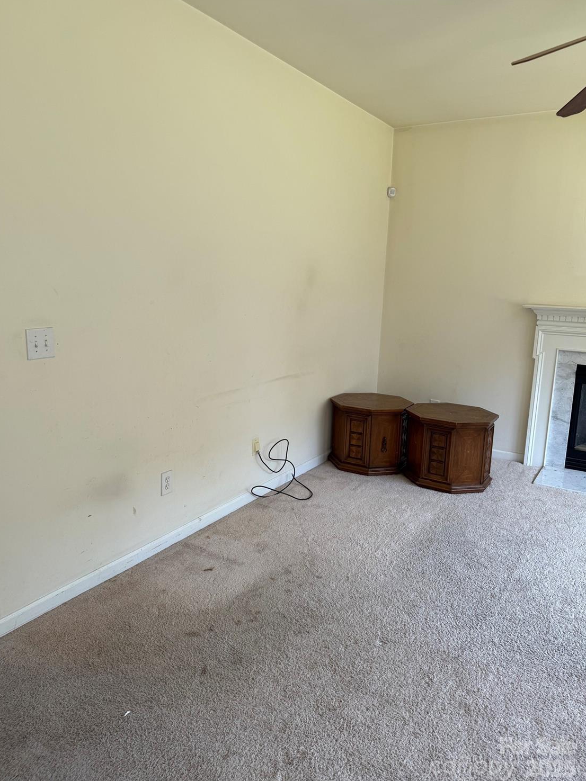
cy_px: 387
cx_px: 293
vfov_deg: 69.4
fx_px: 564
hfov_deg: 54.9
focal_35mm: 25
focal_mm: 6.76
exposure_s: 1/121
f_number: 1.78
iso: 64
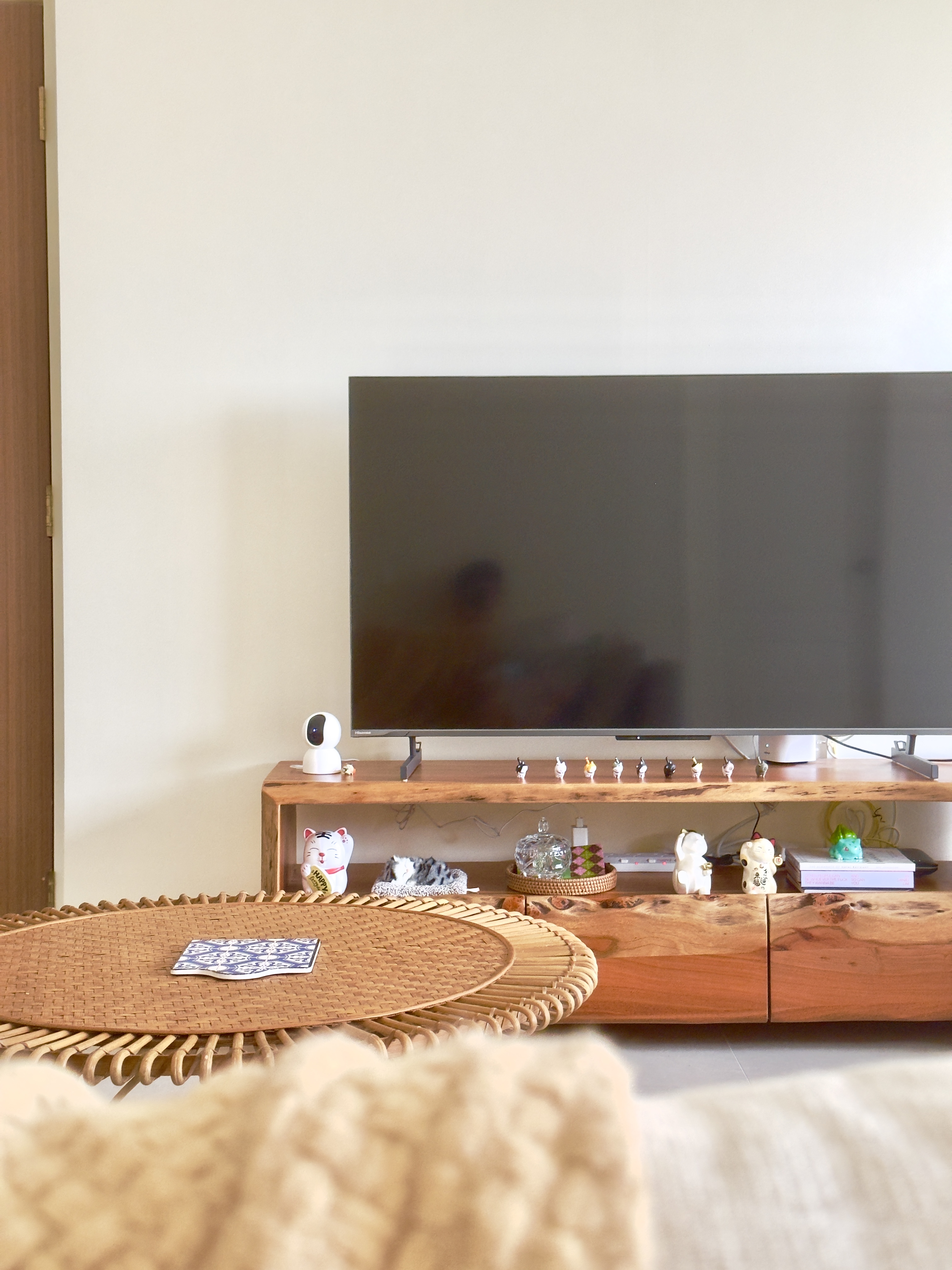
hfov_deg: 30.3
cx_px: 476
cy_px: 635
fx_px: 1760
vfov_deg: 39.7
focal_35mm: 48
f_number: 1.78
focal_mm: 6.76
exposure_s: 1/42
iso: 250
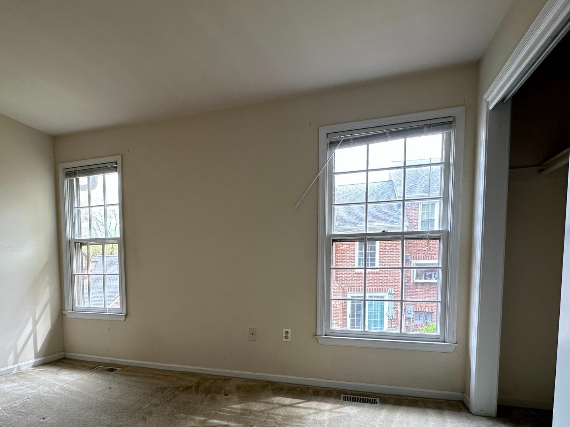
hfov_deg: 81.4
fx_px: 329
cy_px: 296
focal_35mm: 20
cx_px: 252
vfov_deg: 63.7
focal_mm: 2.22
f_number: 2.2
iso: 160
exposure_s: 1/120
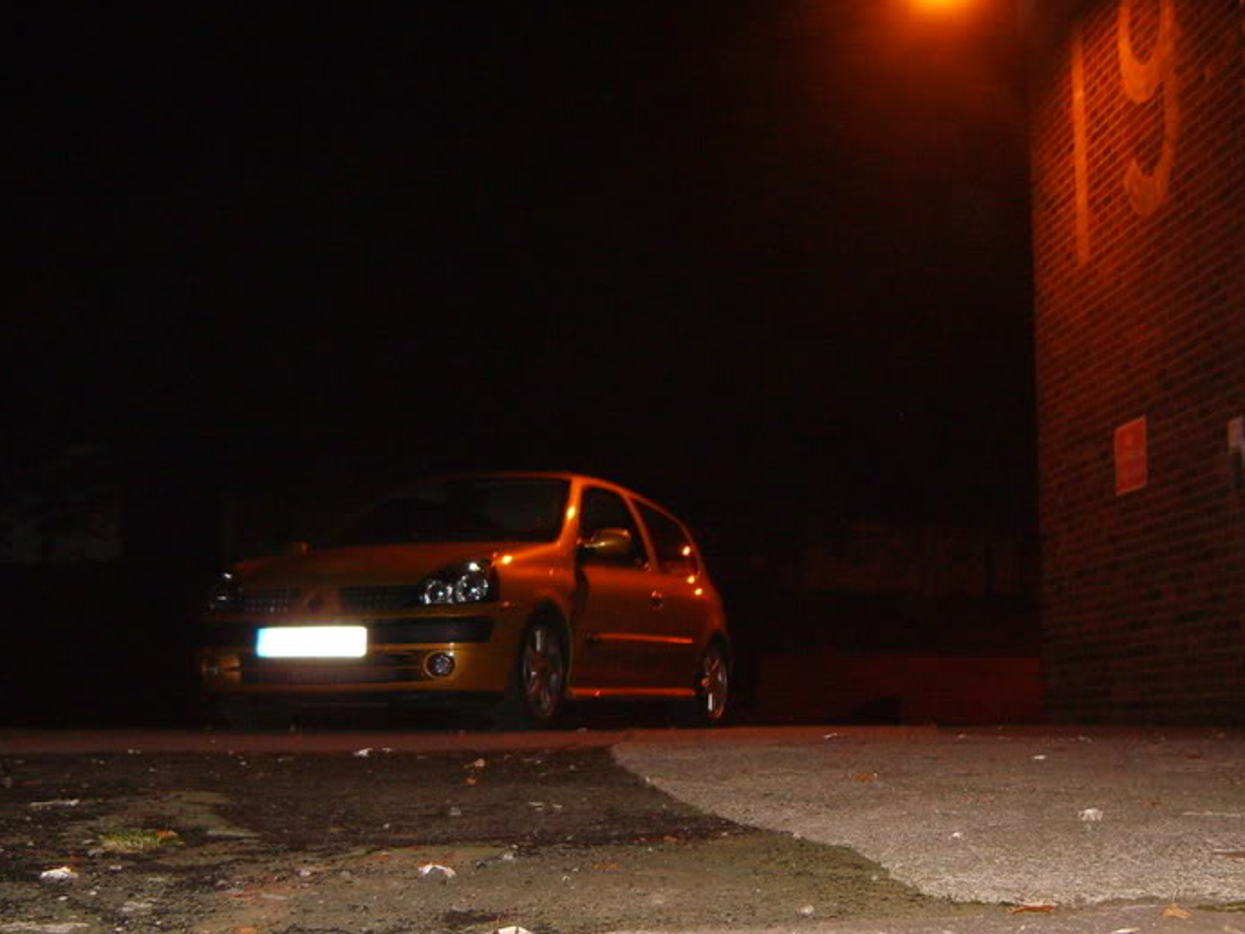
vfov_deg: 28.0
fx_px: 1871
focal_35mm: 52
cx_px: 707
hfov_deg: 36.8
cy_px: 556
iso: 235
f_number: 2.8
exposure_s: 1/30
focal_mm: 7.4
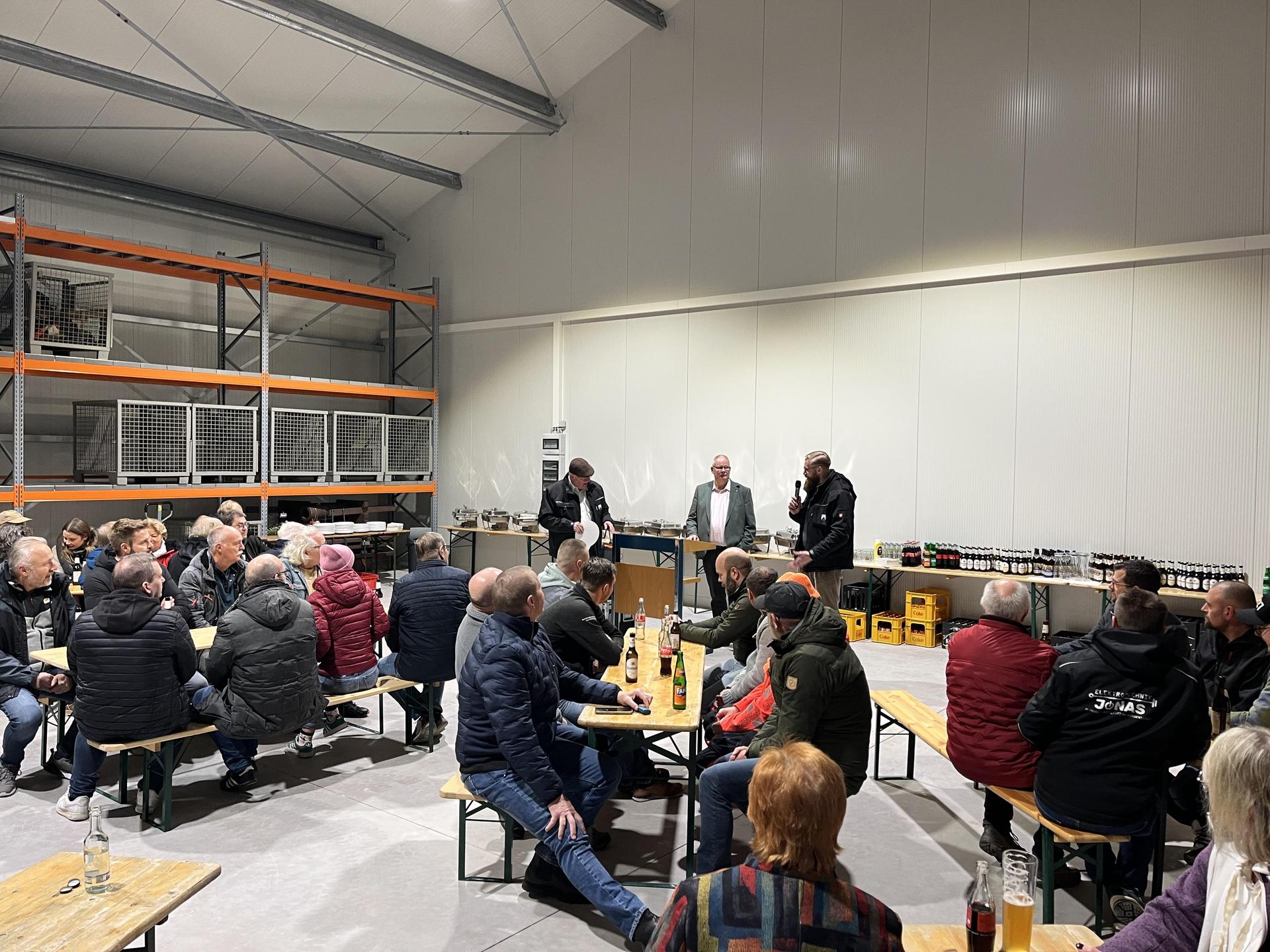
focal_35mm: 26
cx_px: 635
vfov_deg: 53.1
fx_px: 954
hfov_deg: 67.3
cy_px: 476
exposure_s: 1/50
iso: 125
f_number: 1.6
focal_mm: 5.1
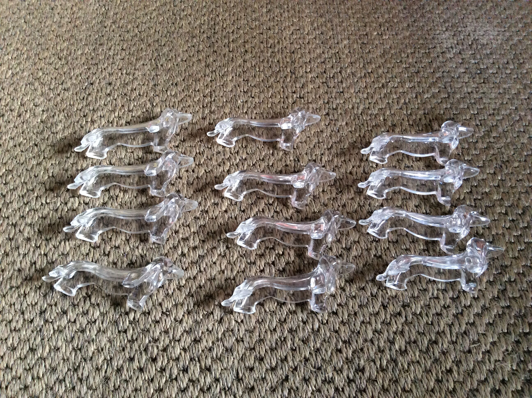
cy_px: 199
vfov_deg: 44.1
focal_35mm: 32
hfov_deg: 56.9
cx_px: 266
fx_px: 491
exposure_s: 1/25
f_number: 2.4
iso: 200
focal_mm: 3.3
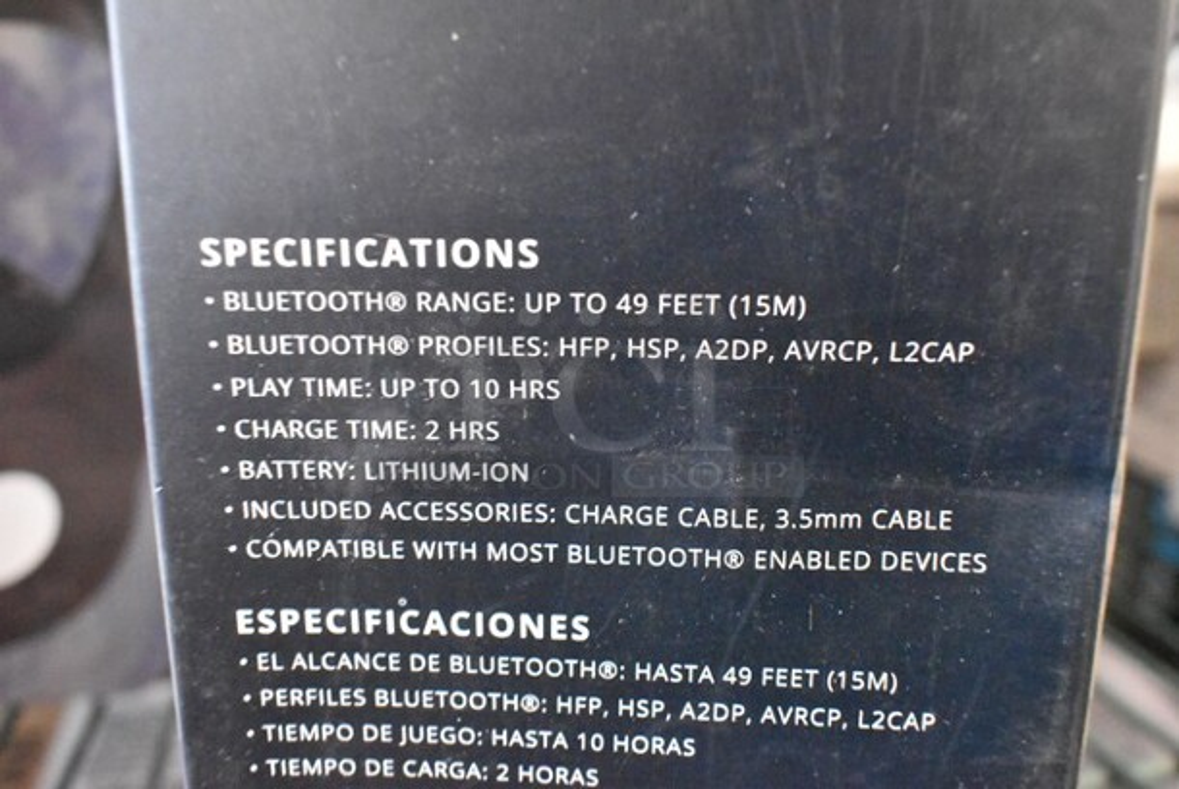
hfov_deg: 59.4
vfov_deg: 41.8
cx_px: 590
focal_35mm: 32
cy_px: 394
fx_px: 1033
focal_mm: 21
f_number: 5.6
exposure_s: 1/125
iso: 14400
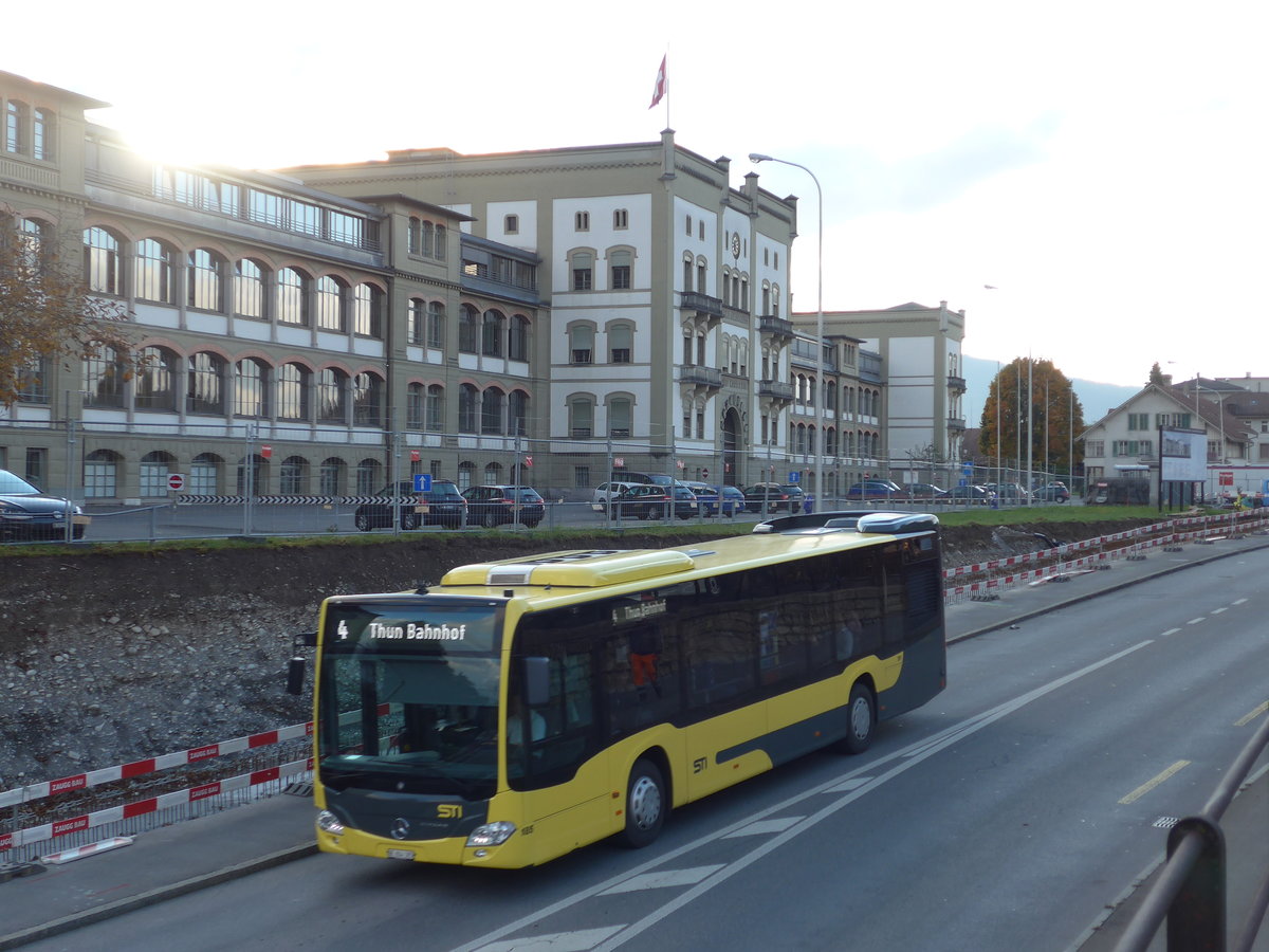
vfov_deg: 28.0
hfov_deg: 36.8
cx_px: 634
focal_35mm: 52
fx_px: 1906
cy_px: 476
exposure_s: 1/160
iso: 80
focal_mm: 10.7
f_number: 3.3
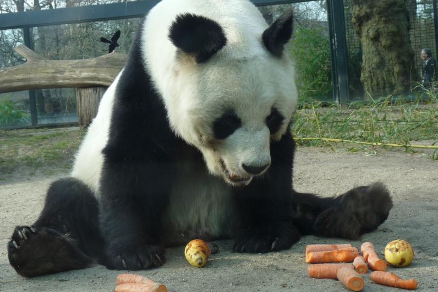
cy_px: 139
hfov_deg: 29.2
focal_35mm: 69
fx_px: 840
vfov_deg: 19.7
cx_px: 218
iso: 100
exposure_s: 1/125
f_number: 3.6
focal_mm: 8.2
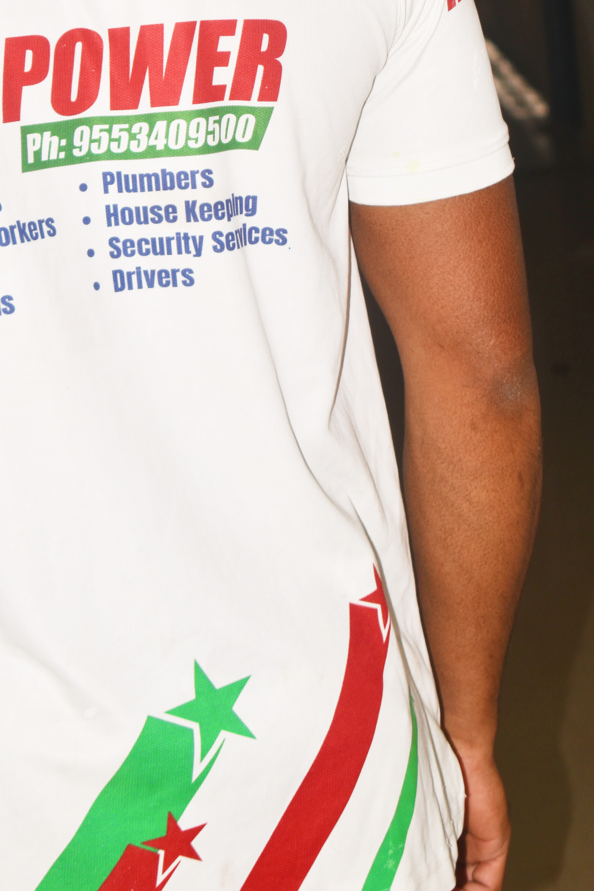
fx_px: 3588
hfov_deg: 9.5
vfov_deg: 14.0
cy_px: 30
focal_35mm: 145
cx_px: 210
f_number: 5.6
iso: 100
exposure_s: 1/200
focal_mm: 50
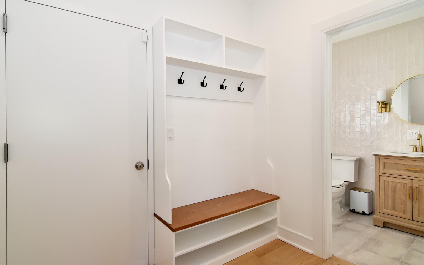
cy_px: 129
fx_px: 203
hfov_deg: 92.6
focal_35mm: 18
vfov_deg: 66.3
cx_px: 216
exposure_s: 1/100
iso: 640
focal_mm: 11
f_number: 8
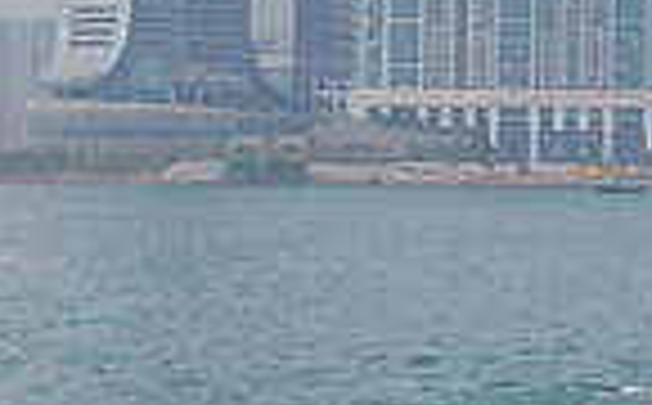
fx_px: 4274
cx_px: 764
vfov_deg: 5.3
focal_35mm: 241
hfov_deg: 8.6
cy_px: -358
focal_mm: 38
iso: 1600
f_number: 14
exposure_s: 1/800
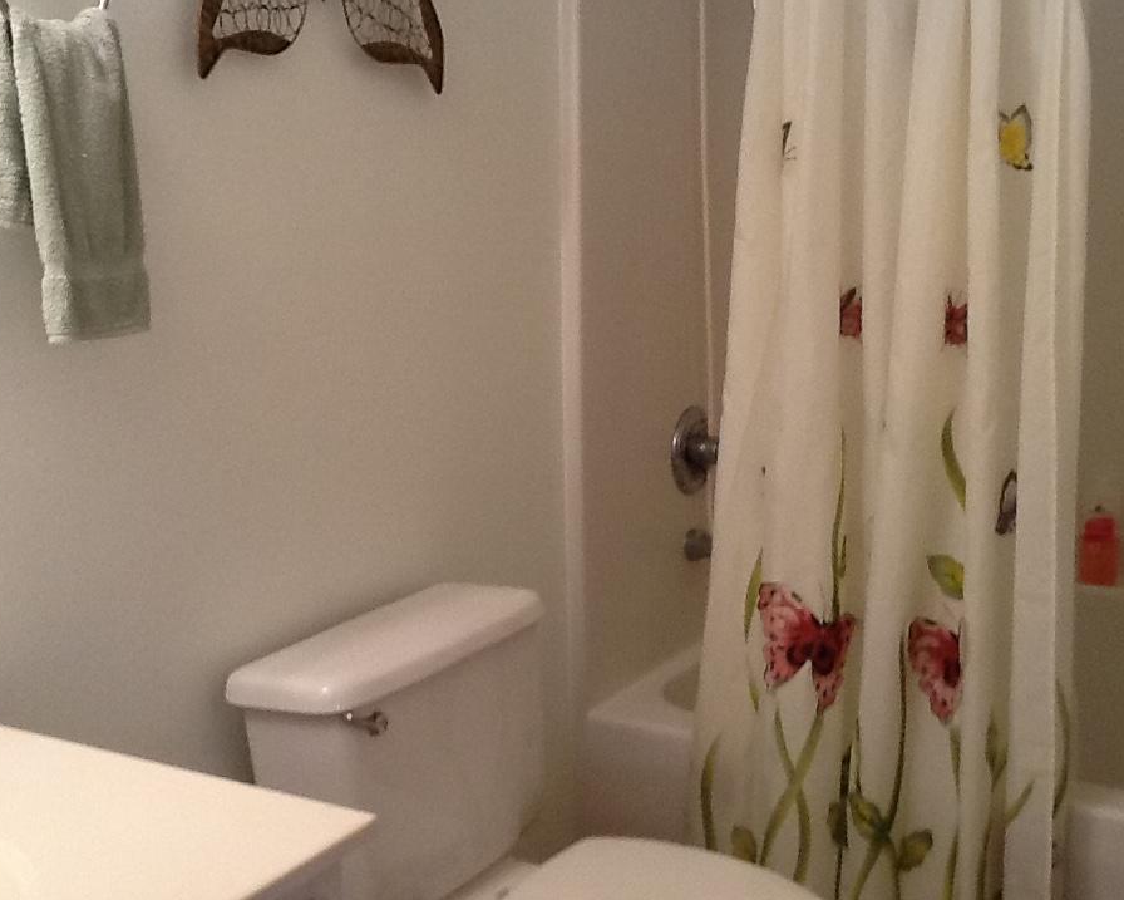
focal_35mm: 46
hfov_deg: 40.3
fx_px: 1530
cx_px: 583
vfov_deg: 32.8
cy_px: 451
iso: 100
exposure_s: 1/30
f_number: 2.4
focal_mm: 2.03
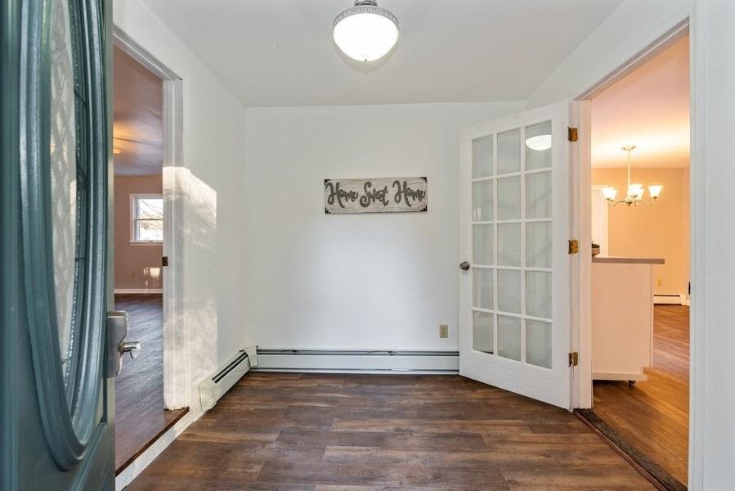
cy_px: 246
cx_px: 368
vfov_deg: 73.8
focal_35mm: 16
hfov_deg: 96.7
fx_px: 327
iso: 200
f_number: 9
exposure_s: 1/3
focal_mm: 16
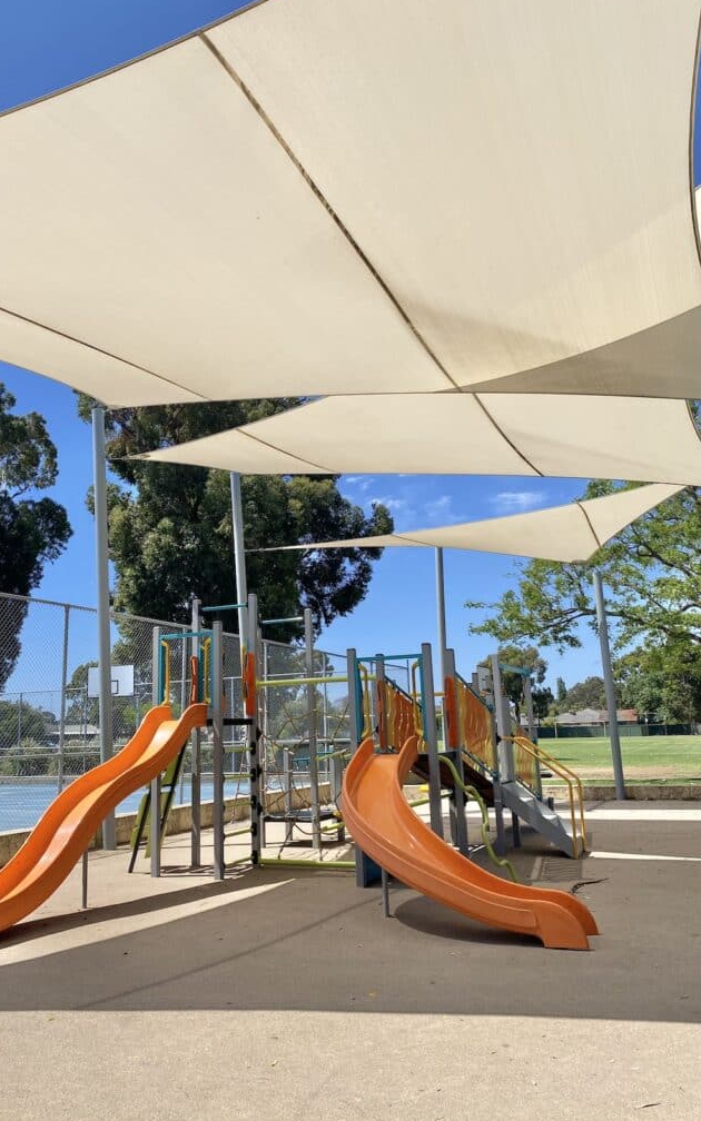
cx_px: 293
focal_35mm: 28
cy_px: 557
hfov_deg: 44.4
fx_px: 856
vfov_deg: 66.5
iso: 32
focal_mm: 4.25
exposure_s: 1/3846
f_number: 1.8
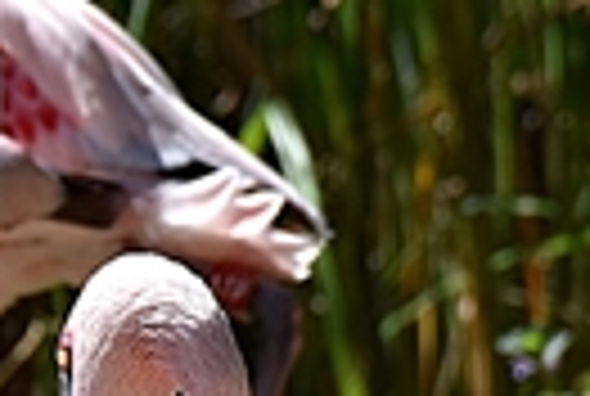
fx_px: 26873
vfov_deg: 0.8
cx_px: 41
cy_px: 430
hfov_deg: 1.3
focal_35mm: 1636
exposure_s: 1/800
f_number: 7.1
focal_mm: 140
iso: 200
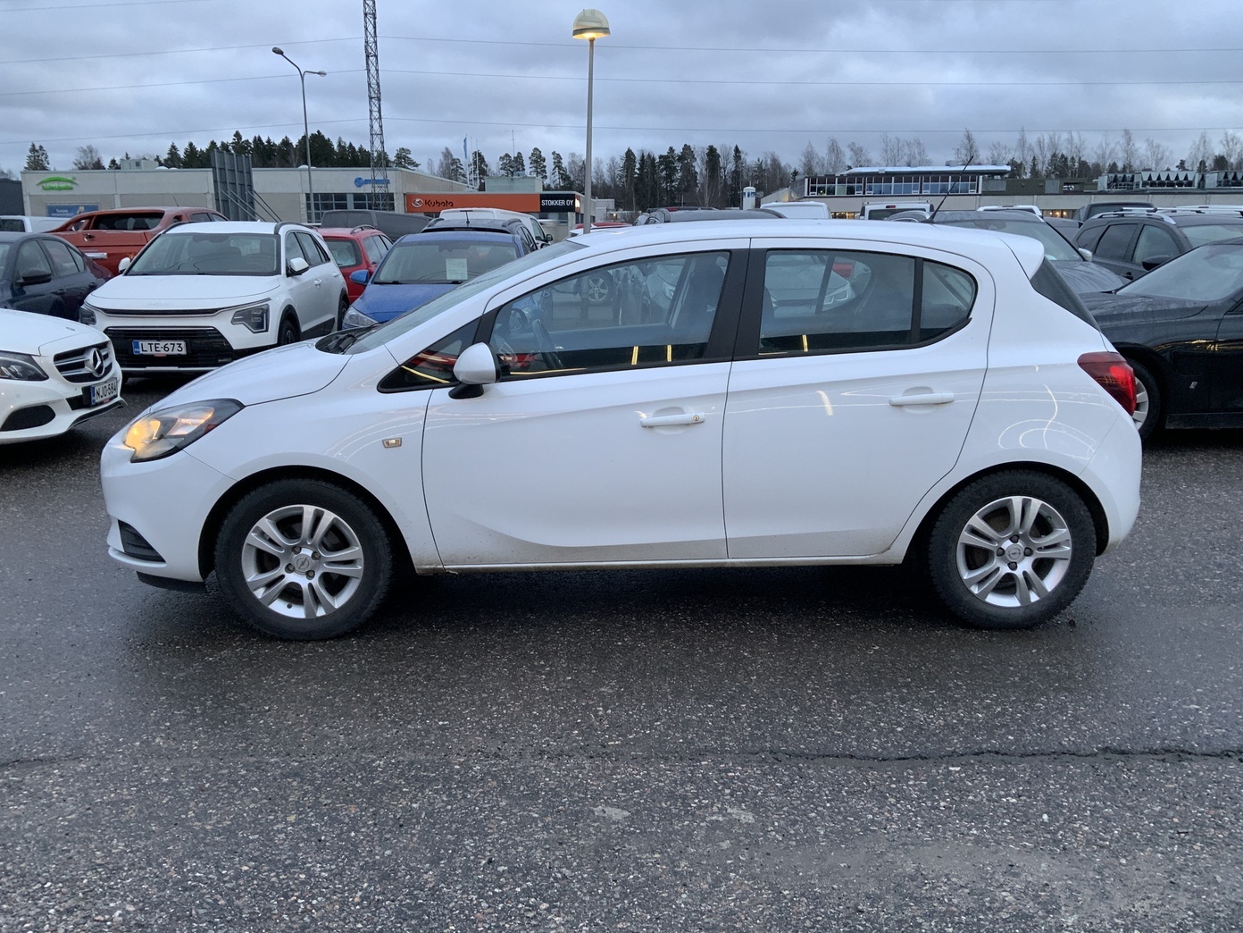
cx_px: 615
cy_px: 463
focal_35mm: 30
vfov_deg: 46.8
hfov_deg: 60.0
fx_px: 1077
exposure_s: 1/50
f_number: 1.8
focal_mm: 3
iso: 64
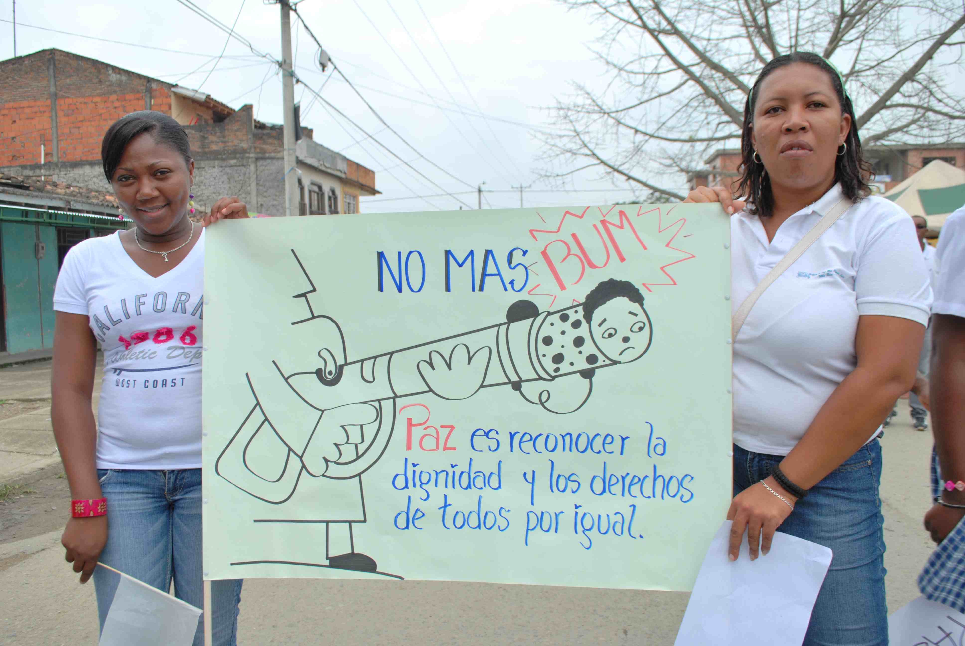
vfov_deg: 43.7
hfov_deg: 61.9
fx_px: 805
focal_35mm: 30
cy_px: 323
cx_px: 482
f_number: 6.3
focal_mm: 20
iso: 100
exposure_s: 1/250
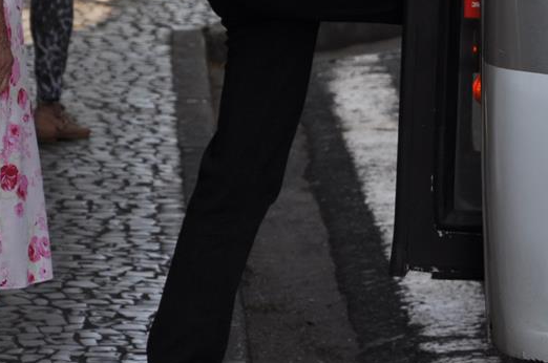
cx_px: 781
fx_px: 4914
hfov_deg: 6.3
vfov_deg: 4.2
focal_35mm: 323
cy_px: -7
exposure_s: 1/200
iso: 200
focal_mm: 75
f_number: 7.1
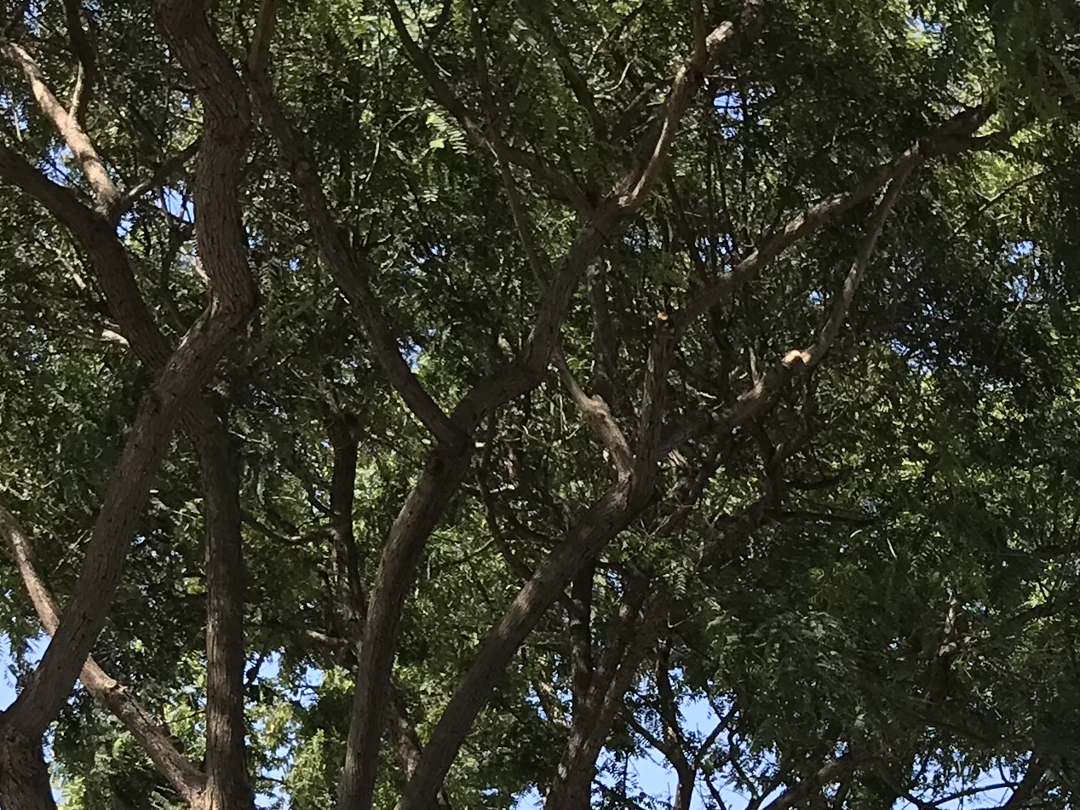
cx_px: 1073
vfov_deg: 15.1
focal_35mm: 89
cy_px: 1283
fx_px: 2777
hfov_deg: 21.3
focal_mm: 3.99
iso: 20
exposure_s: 1/818
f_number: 1.8
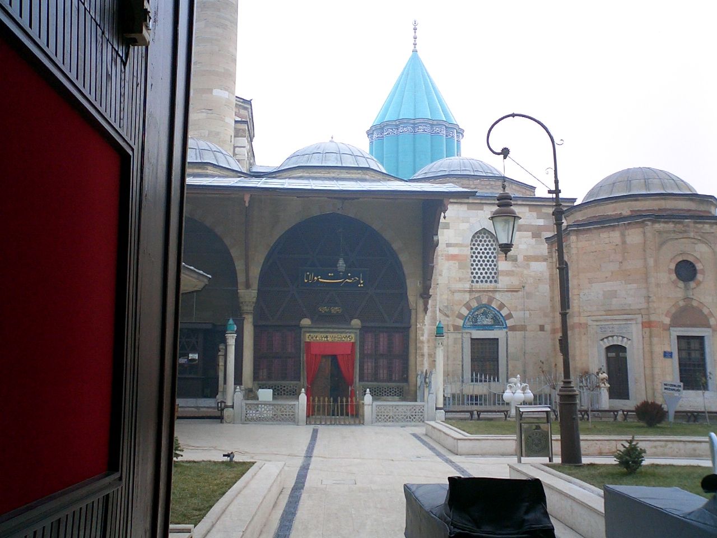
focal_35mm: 37
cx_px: 358
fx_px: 766
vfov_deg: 38.7
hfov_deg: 50.1
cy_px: 269
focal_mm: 5.6
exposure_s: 1/160
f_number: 3.5
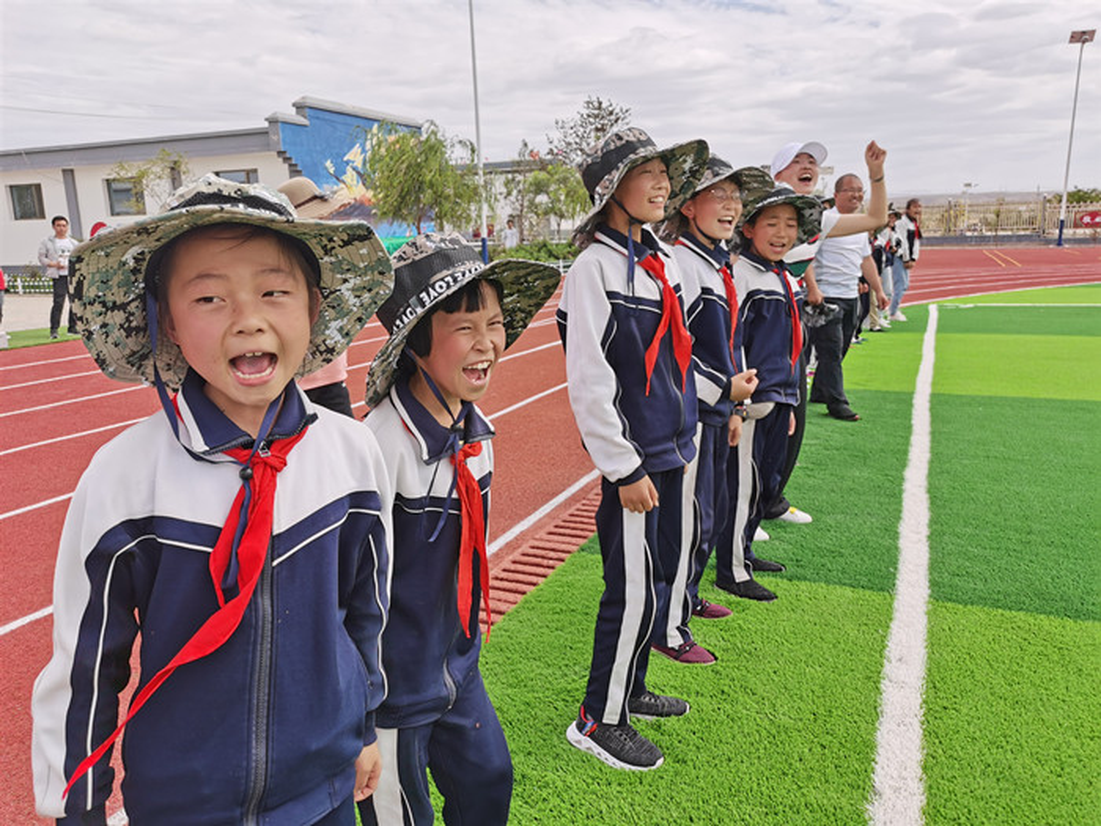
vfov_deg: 51.4
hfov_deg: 65.3
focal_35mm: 27
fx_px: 859
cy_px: 413
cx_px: 550
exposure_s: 1/2119
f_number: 1.8
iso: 50
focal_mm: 5.58
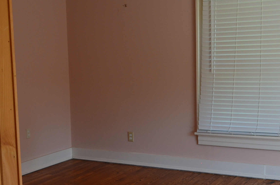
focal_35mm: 60
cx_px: 98
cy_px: 124
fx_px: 466
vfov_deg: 22.4
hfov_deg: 33.2
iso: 400
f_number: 10
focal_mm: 18
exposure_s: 1/50
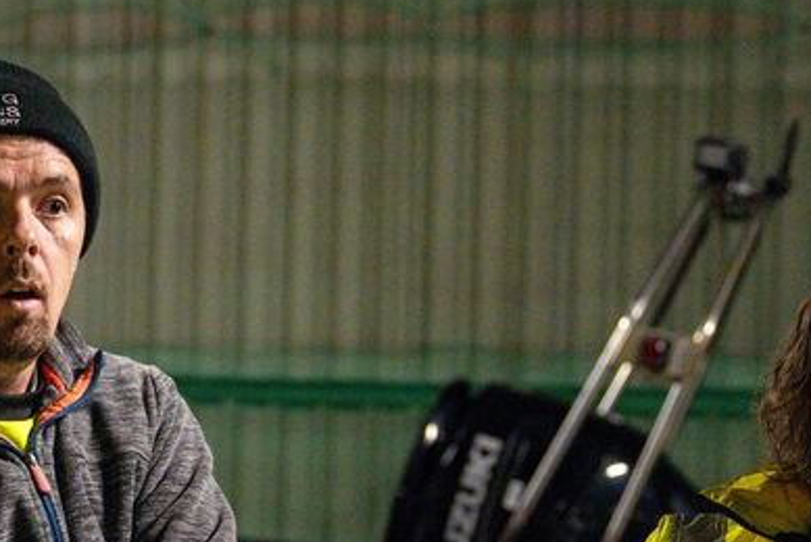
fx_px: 3404
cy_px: 290
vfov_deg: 9.1
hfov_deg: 13.4
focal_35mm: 151
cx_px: 6
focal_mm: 49
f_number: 3.2
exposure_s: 1/125
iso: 6400
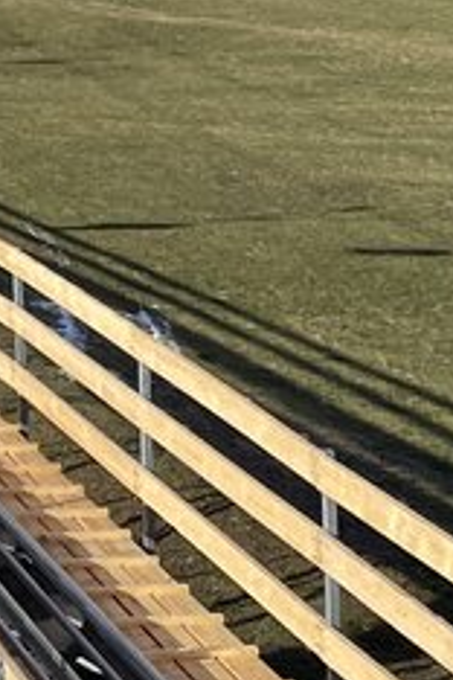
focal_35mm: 158
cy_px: -343
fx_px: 2982
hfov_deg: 8.4
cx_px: -280
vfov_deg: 12.4
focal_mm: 4.2
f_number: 1.6
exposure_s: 1/2564
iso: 32
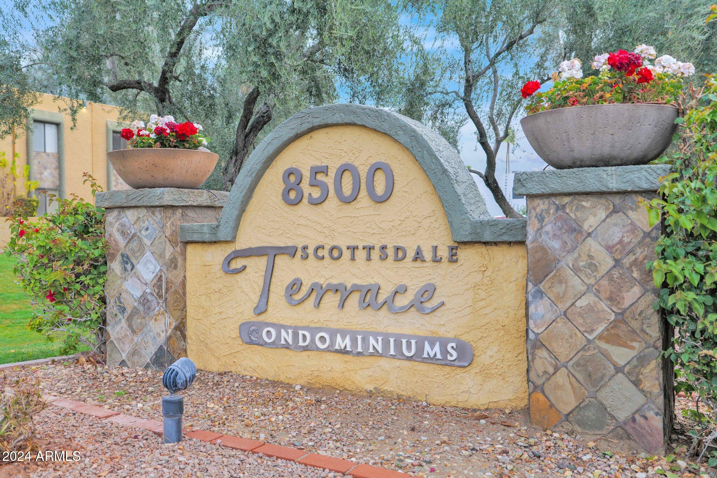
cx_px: 358
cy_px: 239
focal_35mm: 35
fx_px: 697
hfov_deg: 54.4
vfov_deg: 37.9
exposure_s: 1/160
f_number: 5
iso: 640
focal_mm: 35
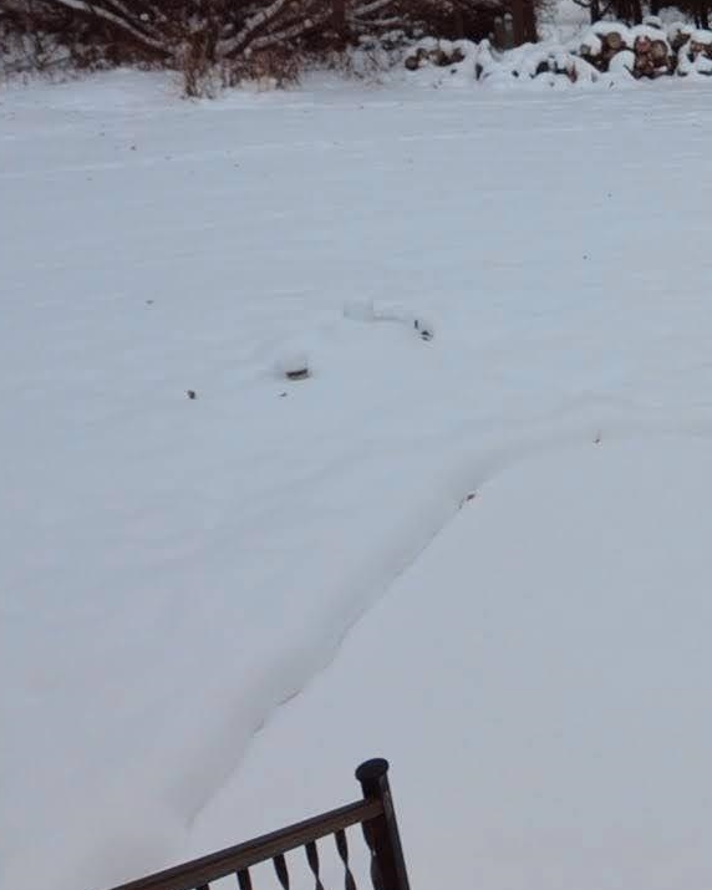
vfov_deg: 39.3
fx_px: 1222
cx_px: 881
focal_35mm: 46
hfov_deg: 27.9
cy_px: 260
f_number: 5.6
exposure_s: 1/125
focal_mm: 11
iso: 400
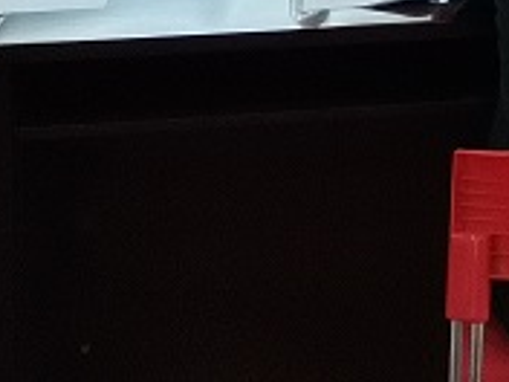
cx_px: 700
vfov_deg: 9.5
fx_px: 2073
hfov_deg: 13.4
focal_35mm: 141
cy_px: -480
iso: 250
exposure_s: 1/100
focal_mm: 4.75
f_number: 1.8
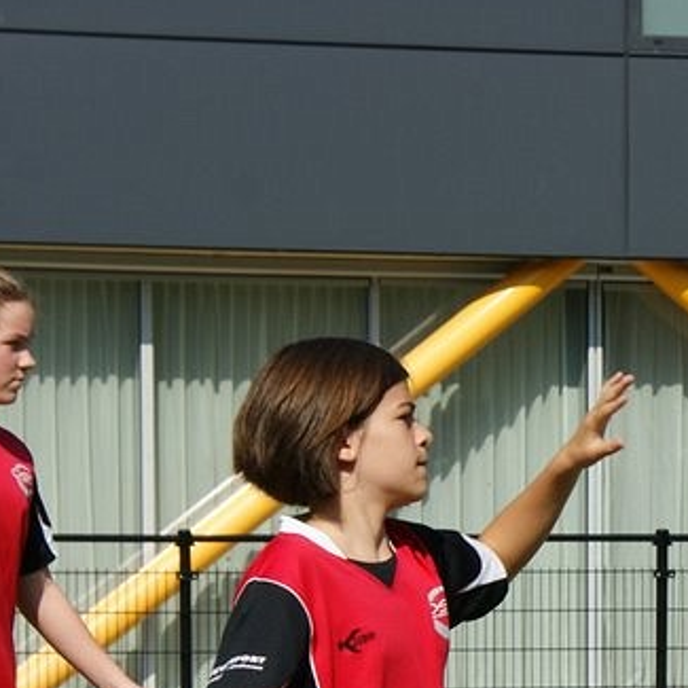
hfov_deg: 6.2
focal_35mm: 282
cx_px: 942
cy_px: 786
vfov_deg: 6.2
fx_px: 6341
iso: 200
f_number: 11
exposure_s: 1/400
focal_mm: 60
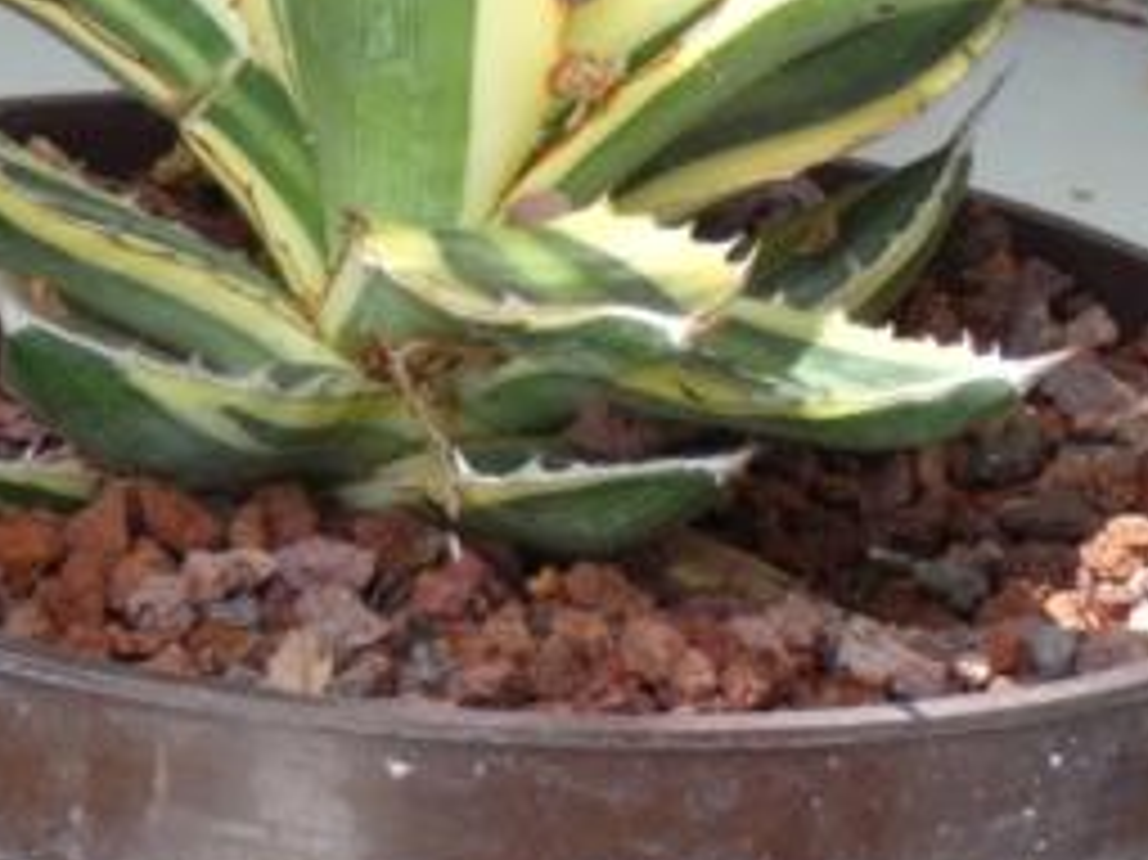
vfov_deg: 7.0
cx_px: 608
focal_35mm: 211
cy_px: 167
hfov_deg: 9.4
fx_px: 6994
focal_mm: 21.5
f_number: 5.1
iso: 80
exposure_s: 1/100
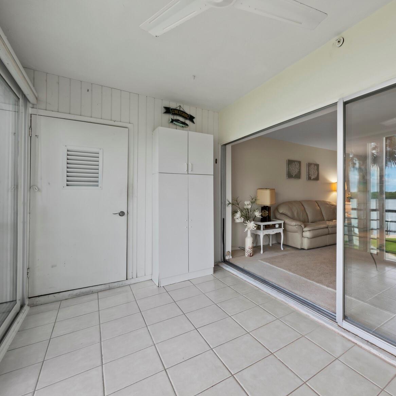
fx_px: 220
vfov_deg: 84.0
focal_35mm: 17
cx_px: 271
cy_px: 193
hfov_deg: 80.5
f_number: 11
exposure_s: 1/8
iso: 200
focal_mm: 7
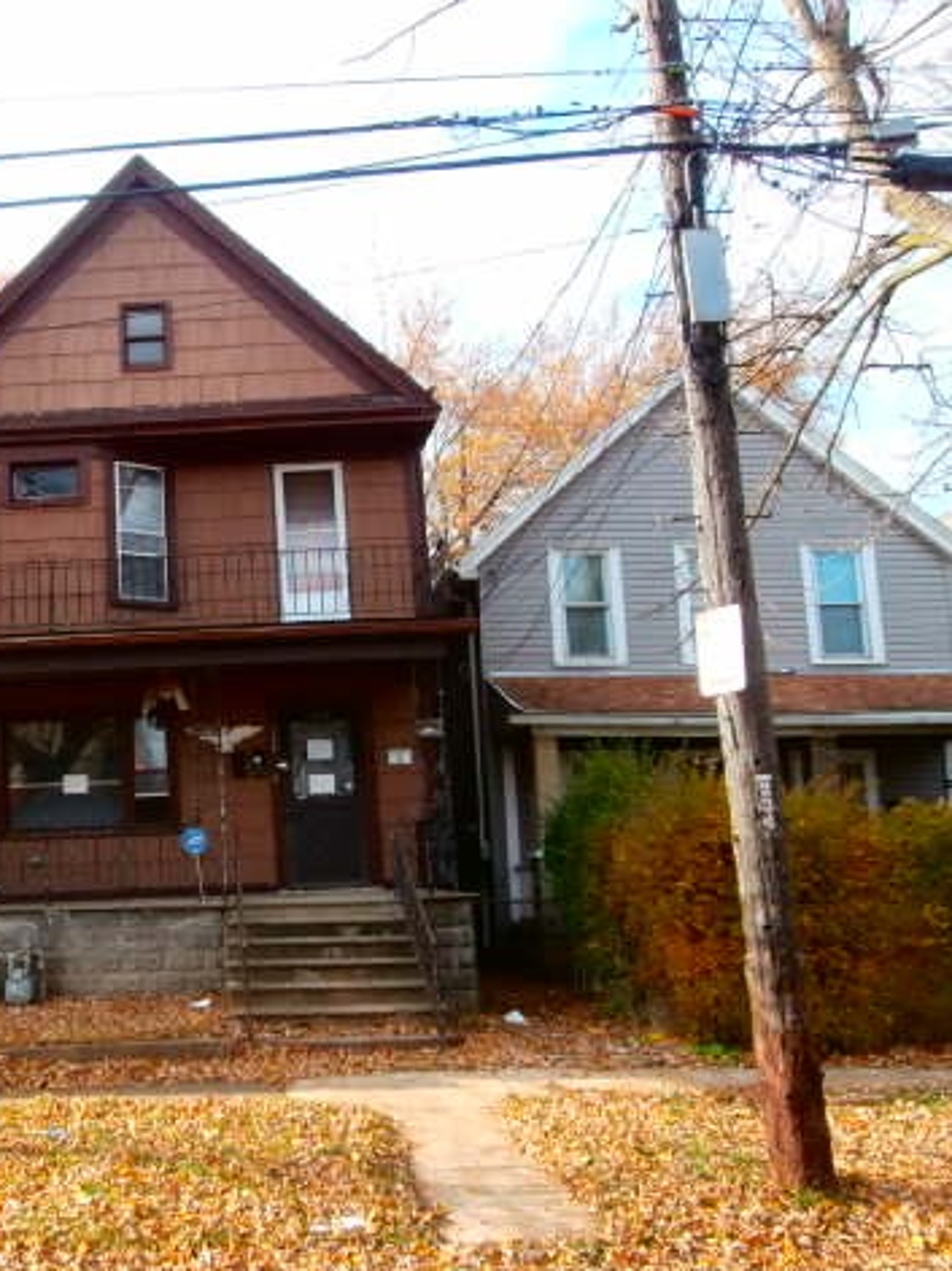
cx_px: 135
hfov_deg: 39.4
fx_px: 1247
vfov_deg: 54.0
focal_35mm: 34
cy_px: 645
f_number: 3.2
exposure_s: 1/400
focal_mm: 4.43
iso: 100
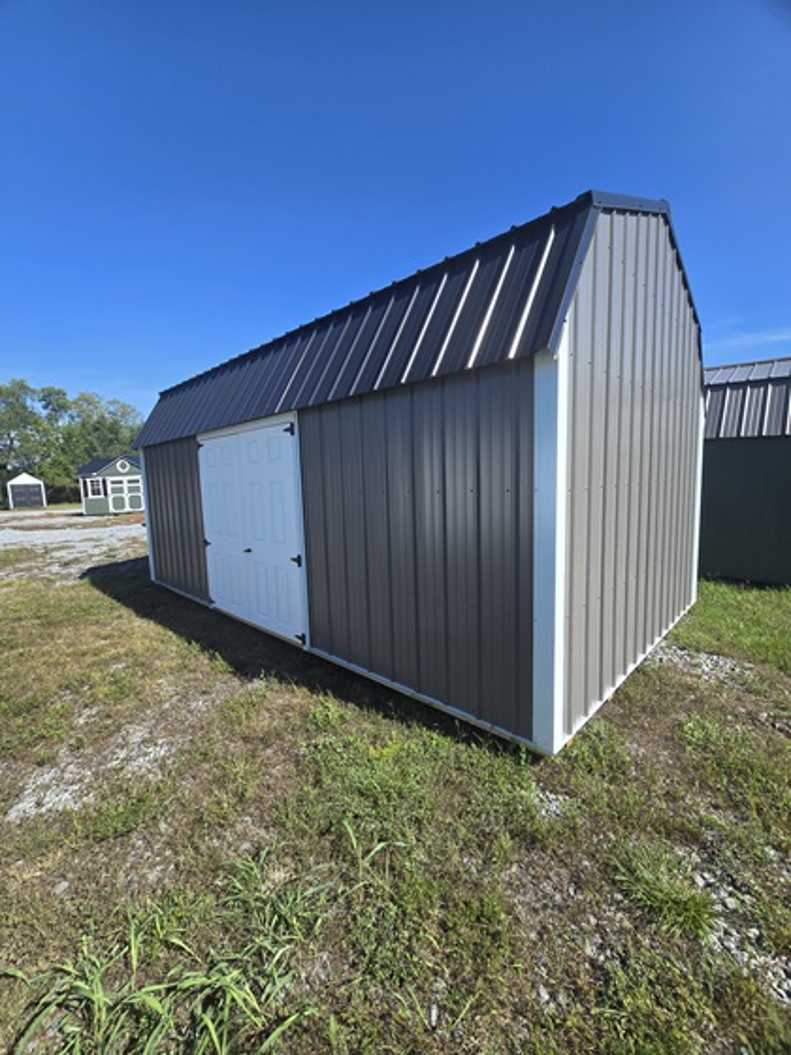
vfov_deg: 106.2
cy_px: 528
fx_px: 396
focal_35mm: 13
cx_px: 396
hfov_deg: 89.9
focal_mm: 2.2
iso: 64
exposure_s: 1/2000
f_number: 2.2
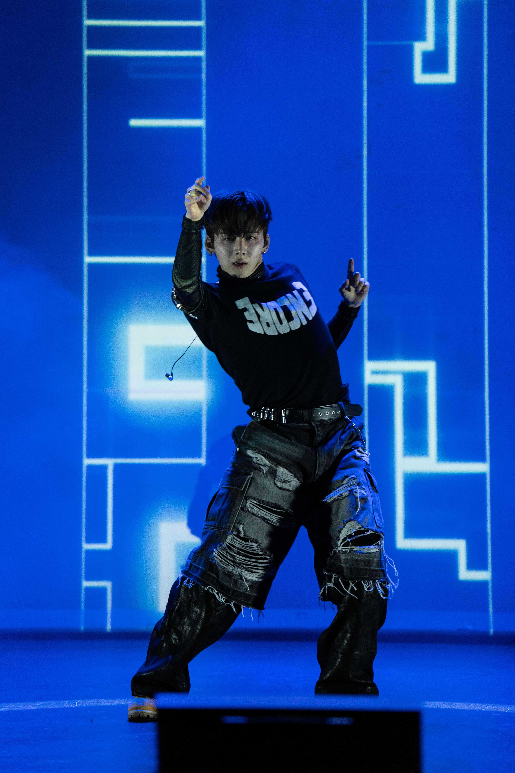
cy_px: 386
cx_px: 258
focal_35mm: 103
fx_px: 2210
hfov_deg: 13.3
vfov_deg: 19.8
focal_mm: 103
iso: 2000
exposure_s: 1/400
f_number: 2.8
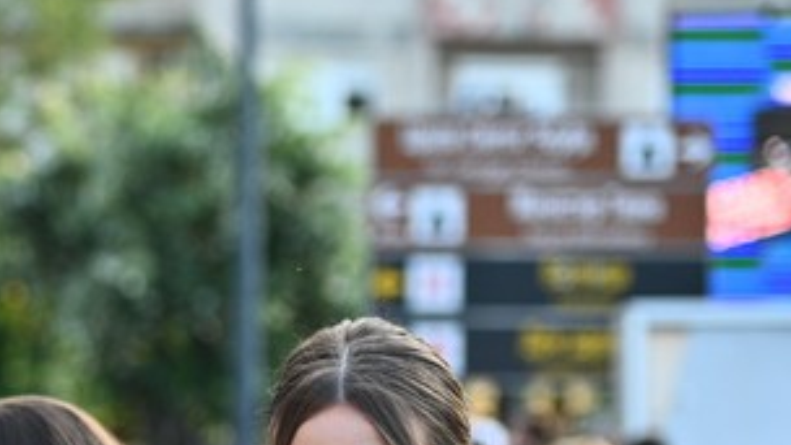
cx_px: -146
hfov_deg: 9.4
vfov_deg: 5.3
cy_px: 639
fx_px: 4740
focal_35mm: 226
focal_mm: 82
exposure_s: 1/1250
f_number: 2.8
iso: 800
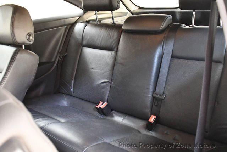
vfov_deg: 37.0
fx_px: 227
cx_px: 114
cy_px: 76
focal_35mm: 36
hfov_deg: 53.1
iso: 5600
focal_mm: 18
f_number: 3.5
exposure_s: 1/60
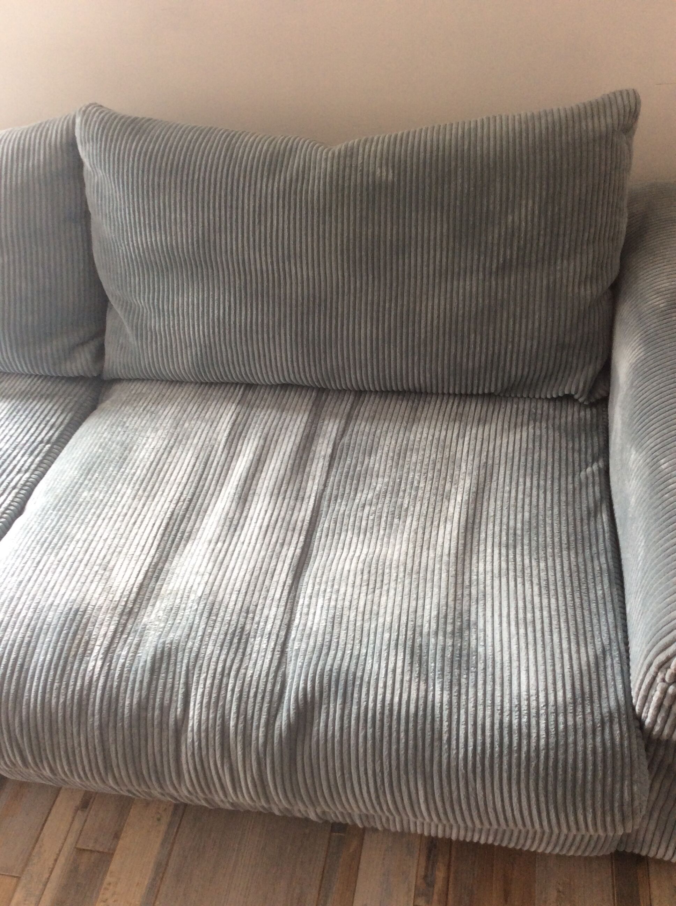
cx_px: 338
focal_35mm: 32
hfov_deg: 44.1
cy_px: 453
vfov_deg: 56.9
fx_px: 835
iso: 40
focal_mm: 3.3
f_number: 2.4
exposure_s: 1/25
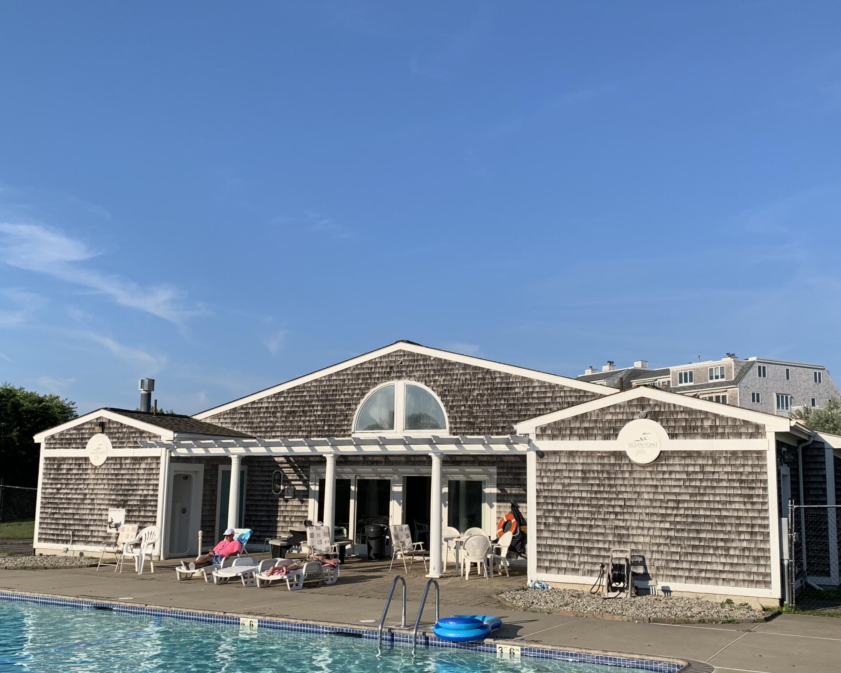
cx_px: 429
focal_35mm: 36
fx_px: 896
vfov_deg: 41.1
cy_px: 358
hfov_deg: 50.3
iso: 25
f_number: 1.8
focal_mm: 4.25
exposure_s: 1/2481
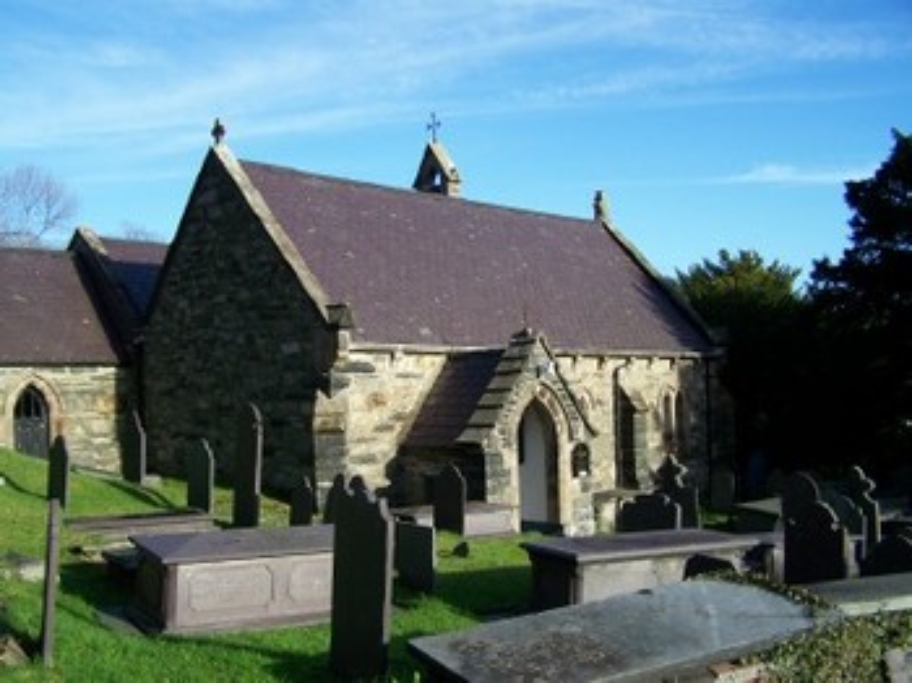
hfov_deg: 49.0
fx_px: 1000
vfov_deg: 37.7
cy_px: 342
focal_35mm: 38
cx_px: 456
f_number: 2.8
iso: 64
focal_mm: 6.3
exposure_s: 1/400
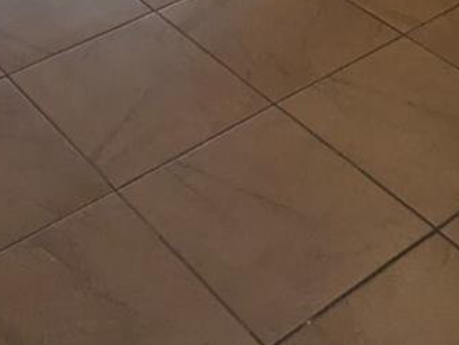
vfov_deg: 14.4
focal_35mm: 77
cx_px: 93
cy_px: -424
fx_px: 1022
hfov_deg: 24.9
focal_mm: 2.35
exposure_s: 1/120
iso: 49
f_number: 2.2
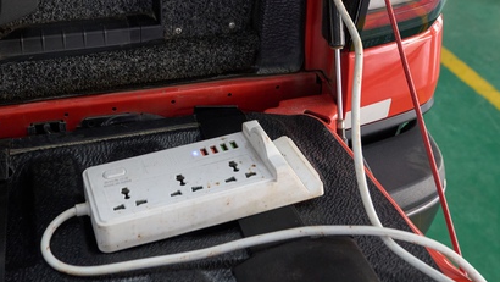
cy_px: 26
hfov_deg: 38.4
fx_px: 716
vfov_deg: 21.7
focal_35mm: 54
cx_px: 207
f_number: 4
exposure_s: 1/125
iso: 1000
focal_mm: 22
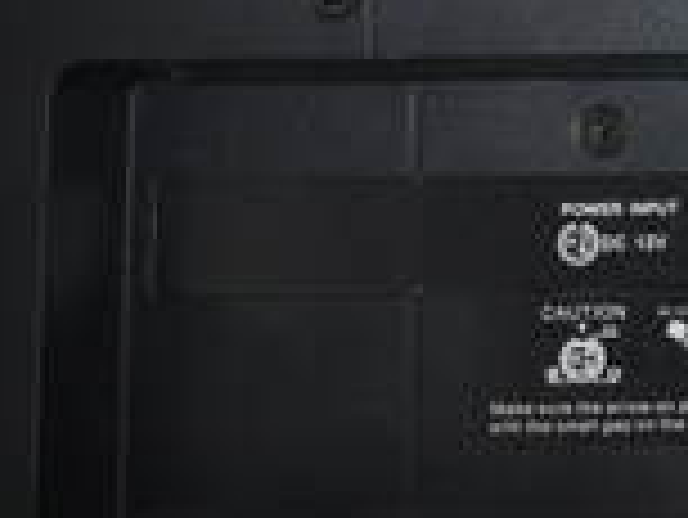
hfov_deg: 15.3
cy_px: -356
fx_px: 2287
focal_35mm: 115
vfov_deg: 12.0
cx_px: 1147
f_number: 3.5
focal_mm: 20
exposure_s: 1/125
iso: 1250
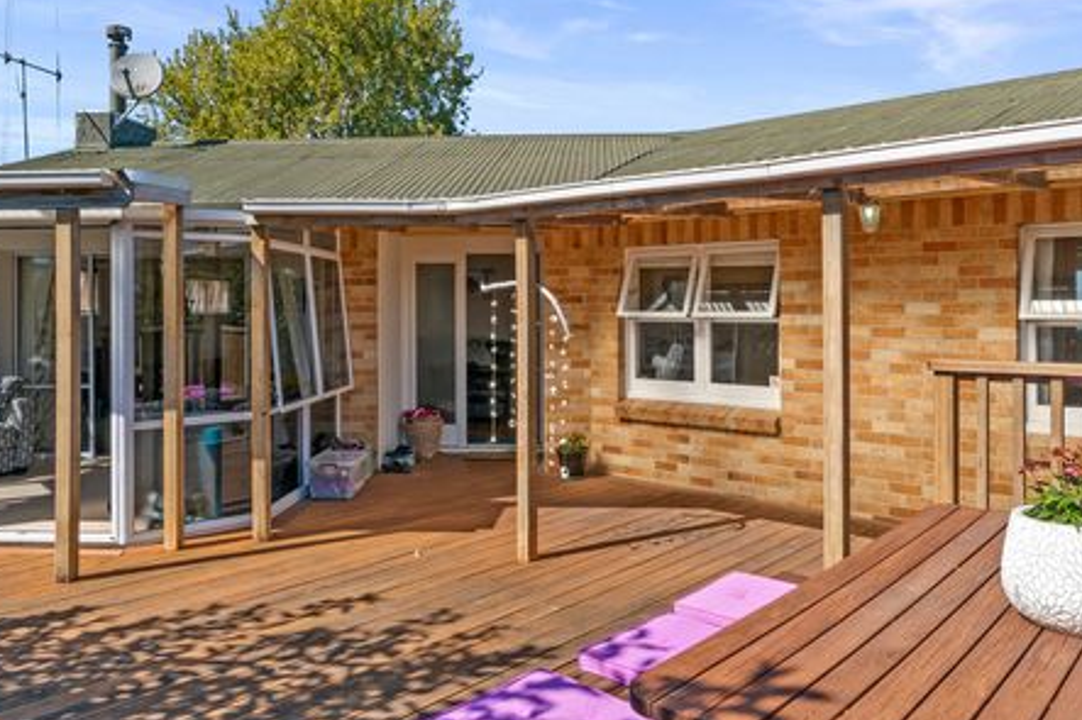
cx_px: 550
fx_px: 781
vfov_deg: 49.5
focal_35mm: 26
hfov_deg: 69.4
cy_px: 359
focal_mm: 15
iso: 200
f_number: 10
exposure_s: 1/400
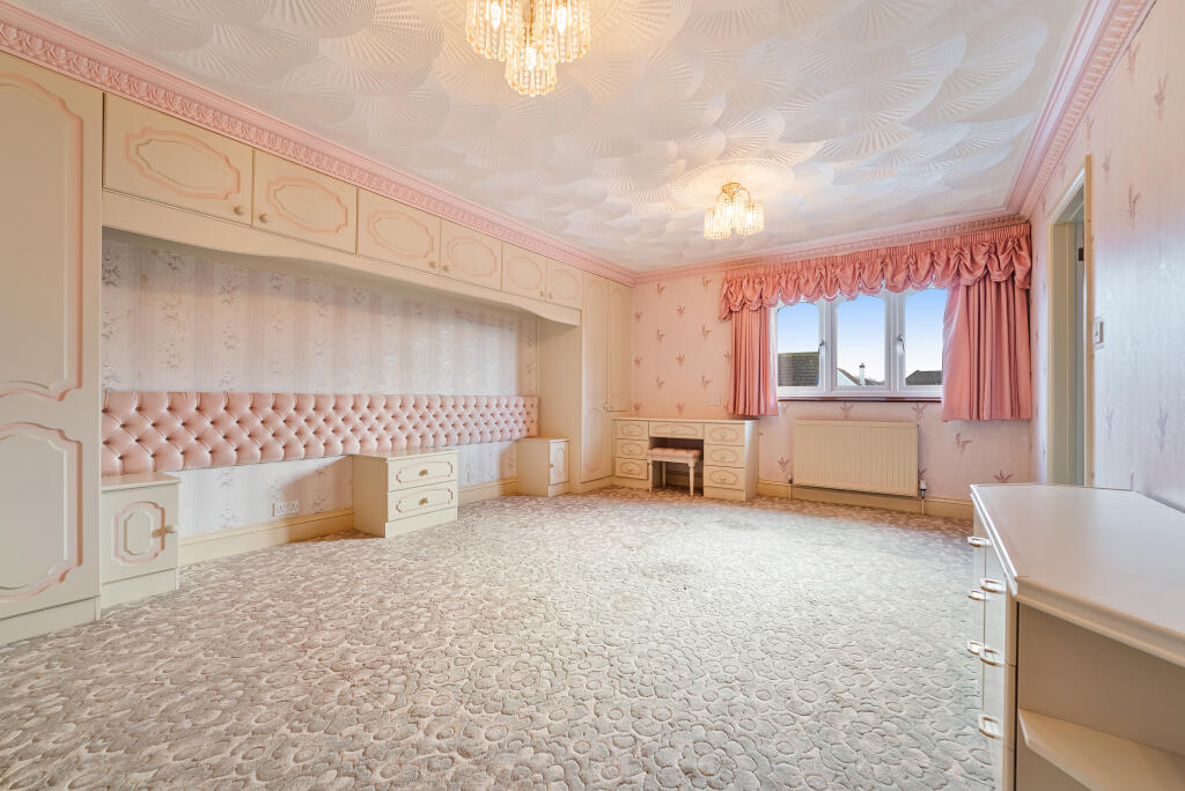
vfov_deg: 81.3
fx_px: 461
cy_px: 396
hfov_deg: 104.2
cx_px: 592
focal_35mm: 14
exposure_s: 1/200
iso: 400
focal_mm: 14
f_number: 6.3
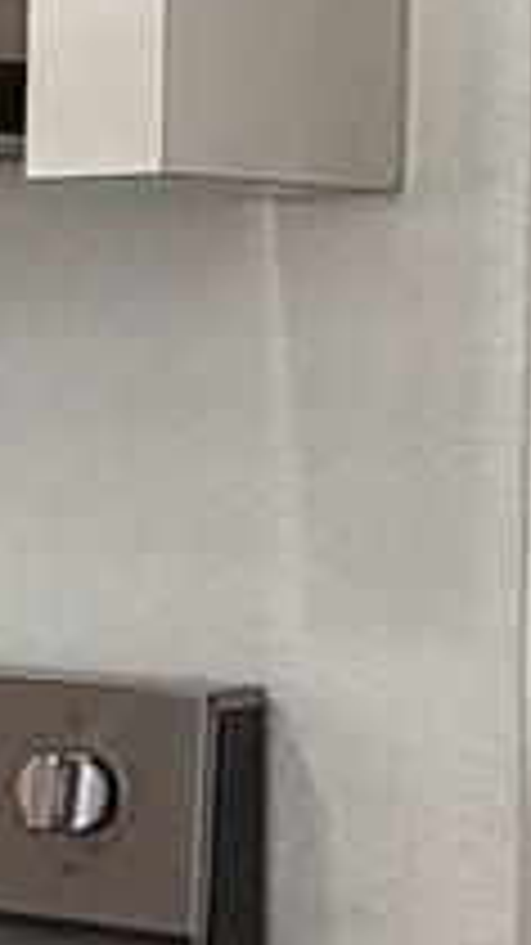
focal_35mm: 116
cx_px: -1629
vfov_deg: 18.5
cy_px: 482
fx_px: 2906
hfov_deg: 7.3
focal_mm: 2.22
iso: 200
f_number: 2.2
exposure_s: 1/120
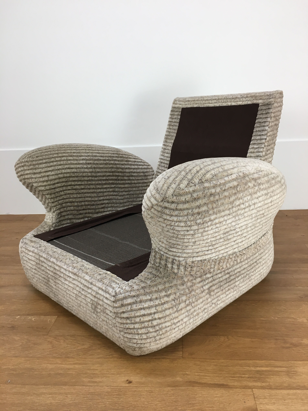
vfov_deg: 61.7
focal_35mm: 29
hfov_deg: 48.2
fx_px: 344
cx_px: 154
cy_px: 206
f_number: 2.2
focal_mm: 4.15
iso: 32
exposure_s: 1/33
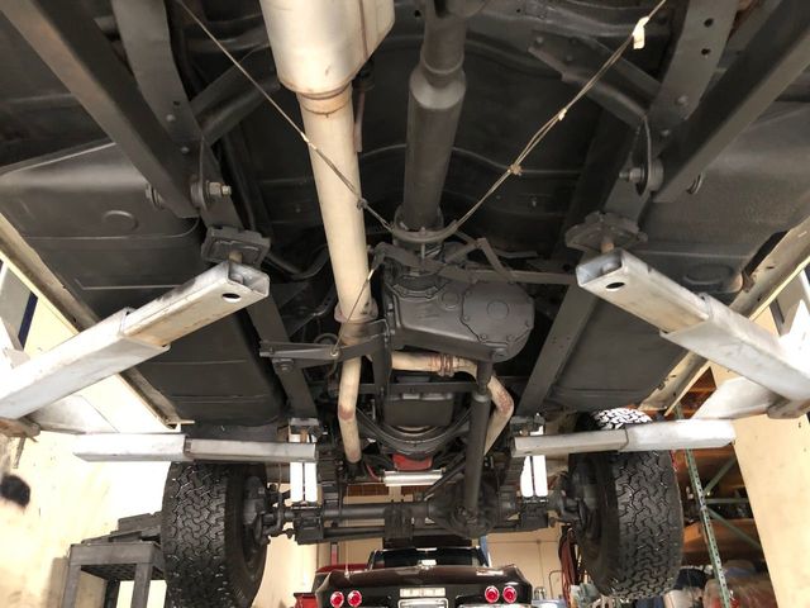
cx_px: 405
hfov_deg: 63.4
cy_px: 304
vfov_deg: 49.7
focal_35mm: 28
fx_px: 655
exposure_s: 1/4
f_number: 1.8
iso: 100
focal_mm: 3.99
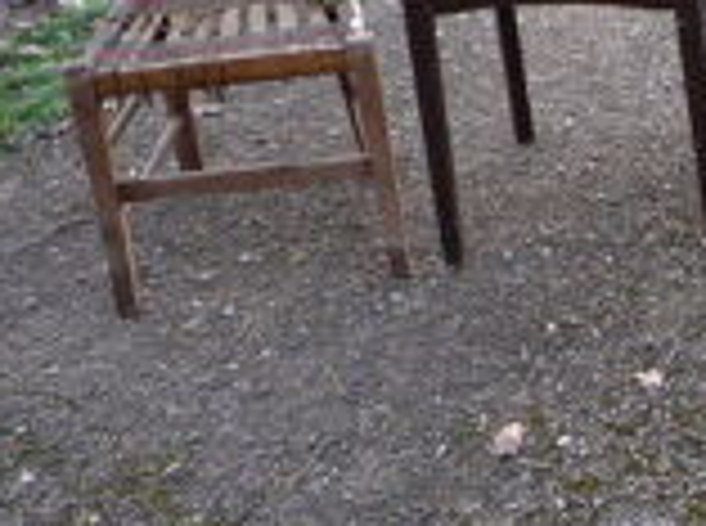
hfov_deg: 19.4
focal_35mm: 92
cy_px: 270
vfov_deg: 16.0
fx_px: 1872
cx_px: 958
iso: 100
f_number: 3.3
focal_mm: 5.2
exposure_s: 1/40
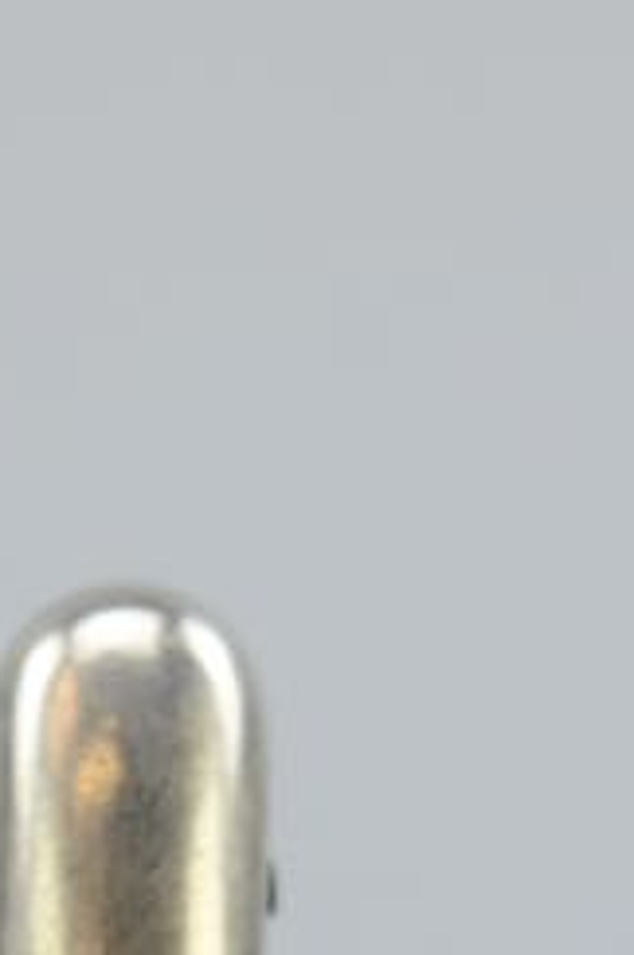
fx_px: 12503
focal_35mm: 472
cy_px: 1620
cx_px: 141
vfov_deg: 4.3
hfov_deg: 2.9
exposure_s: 1/125
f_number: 5.6
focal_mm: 60
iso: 500
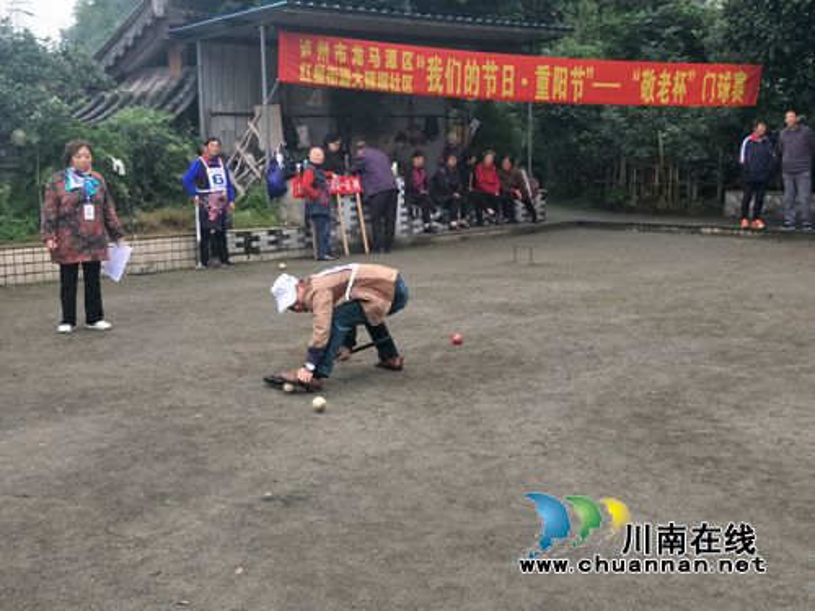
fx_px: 518
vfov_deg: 61.1
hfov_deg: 76.4
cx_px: 408
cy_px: 306
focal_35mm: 22
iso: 118
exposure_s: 1/100
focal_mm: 3.79
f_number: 1.7
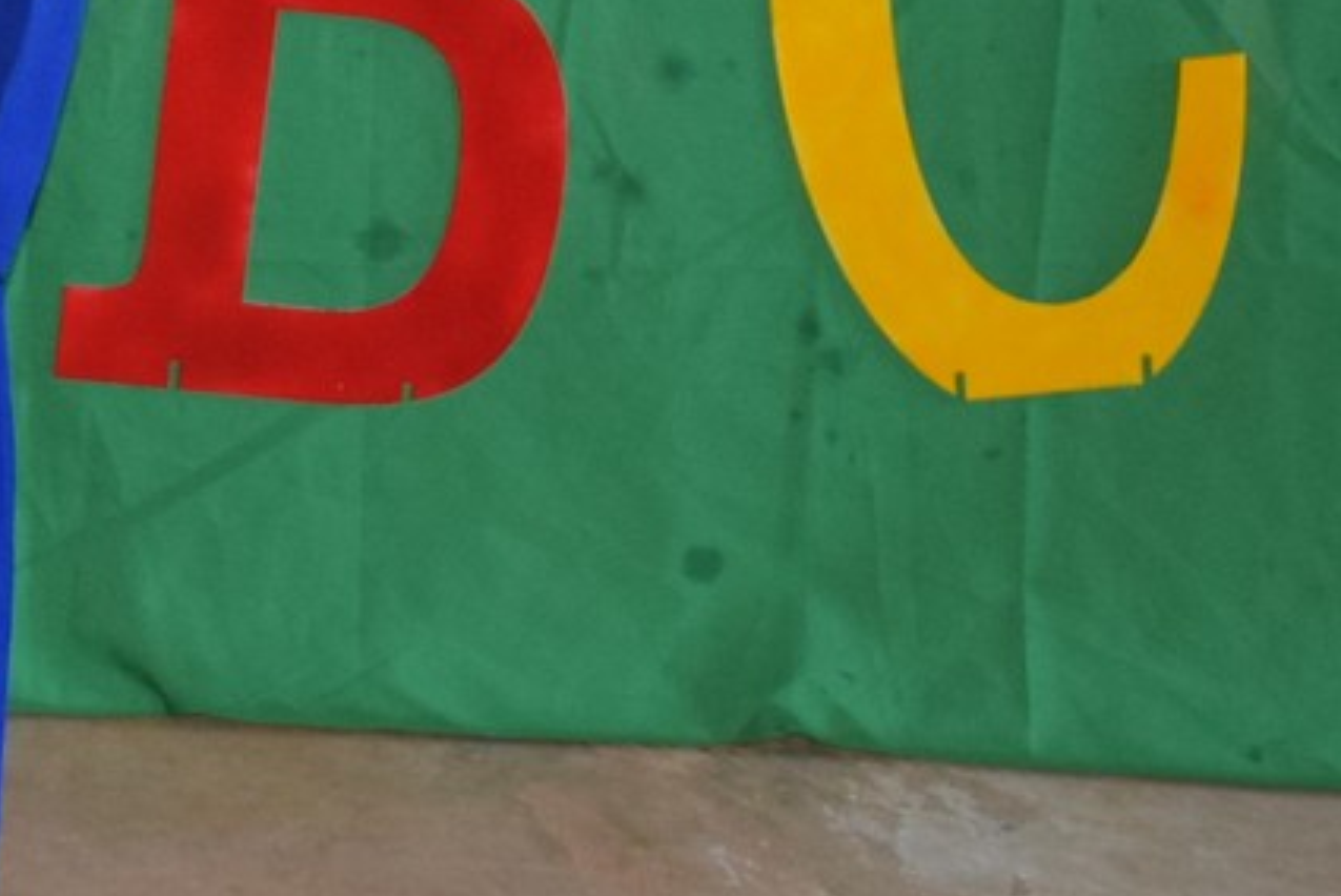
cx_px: -510
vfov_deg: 11.6
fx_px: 4249
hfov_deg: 16.7
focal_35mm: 114
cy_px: -416
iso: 800
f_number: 5
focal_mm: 18
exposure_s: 1/100
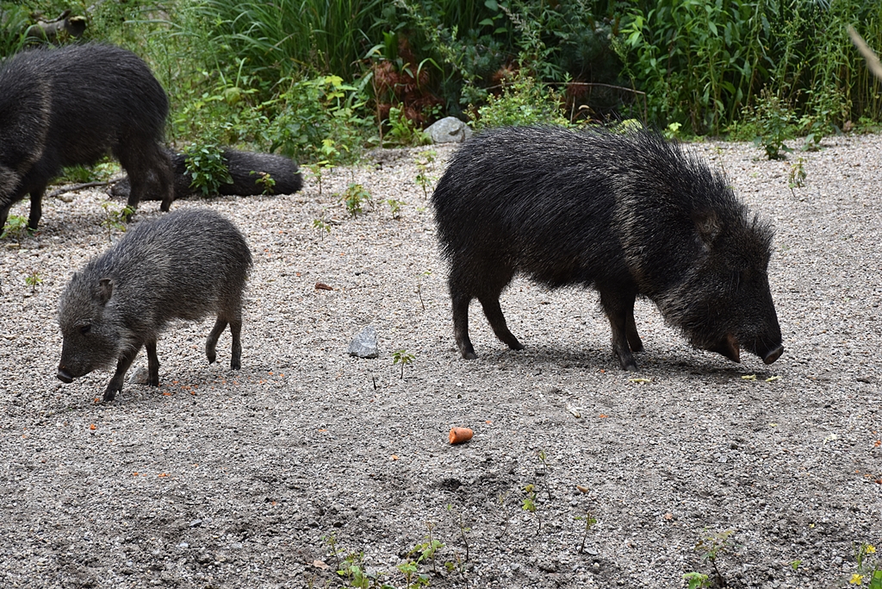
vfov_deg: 12.2
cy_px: 294
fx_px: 2756
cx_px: 441
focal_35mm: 112
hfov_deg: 18.2
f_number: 7.1
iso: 400
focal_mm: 75
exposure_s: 1/200
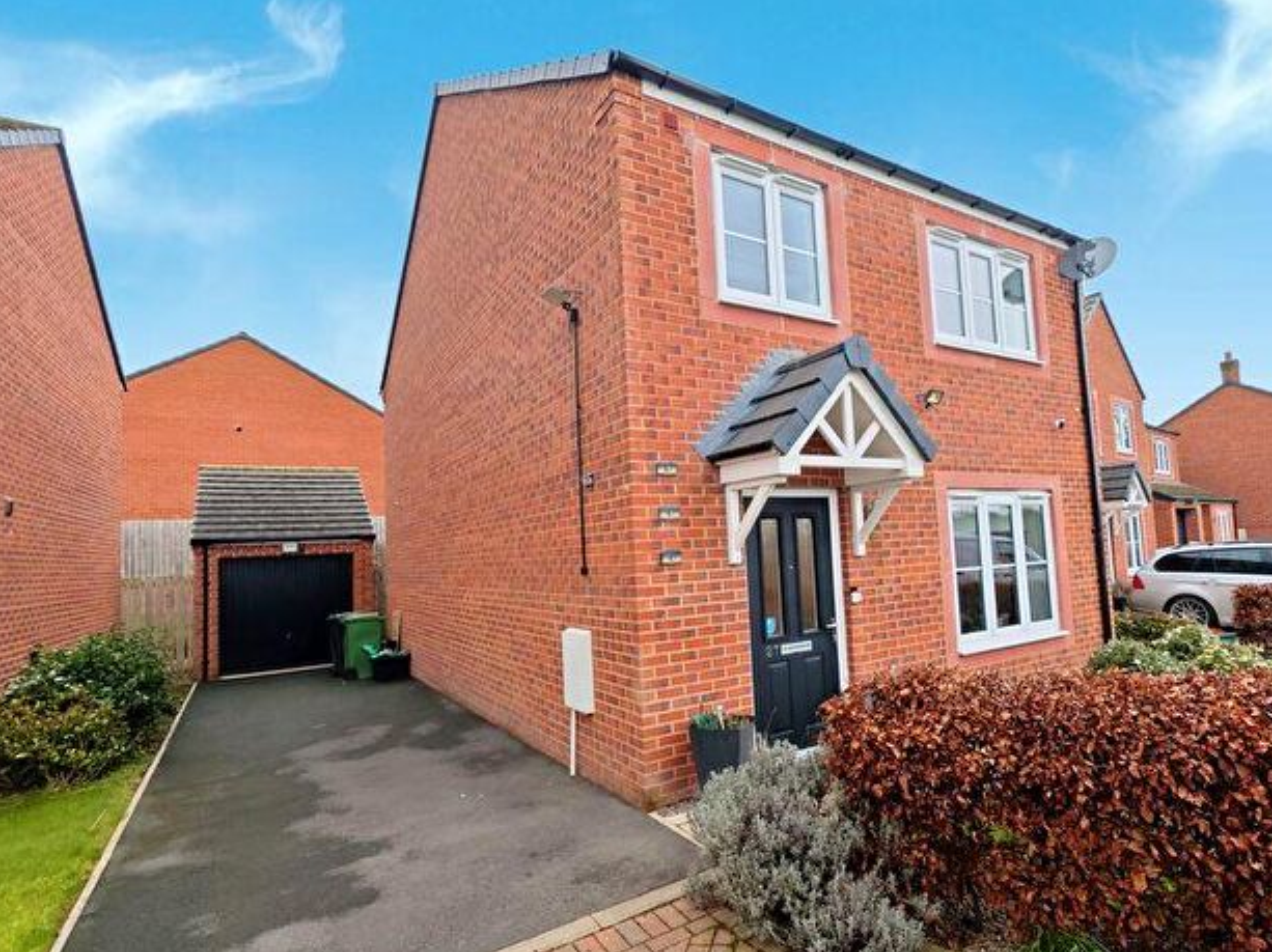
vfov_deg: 78.0
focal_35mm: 16
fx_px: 588
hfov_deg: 94.2
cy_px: 507
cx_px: 703
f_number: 1.8
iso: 50
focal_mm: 2.03
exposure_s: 1/442
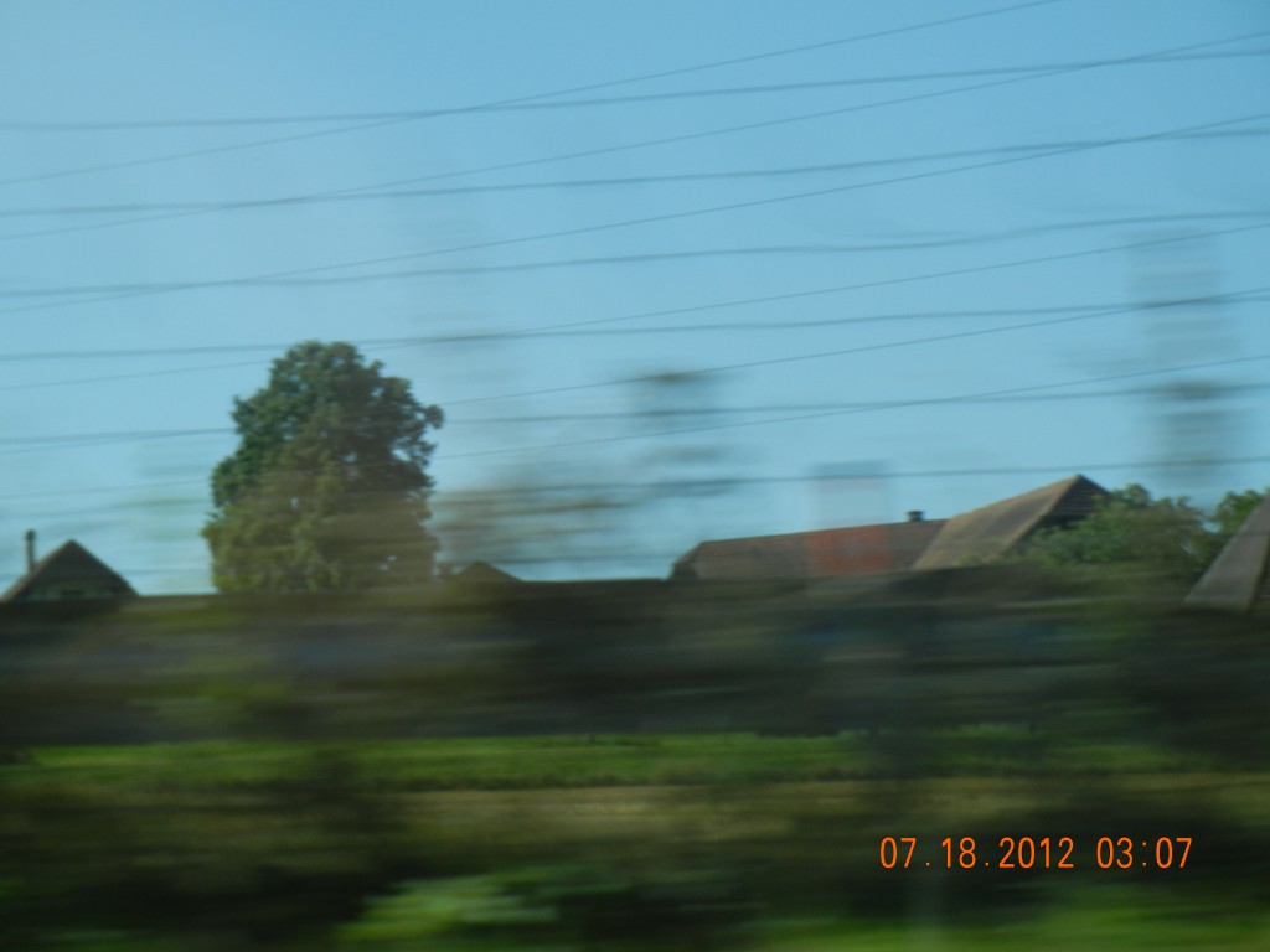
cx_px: 635
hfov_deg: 14.8
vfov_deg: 11.1
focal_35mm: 133
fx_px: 4880
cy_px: 476
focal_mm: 24
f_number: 9.2
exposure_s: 1/224
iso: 160
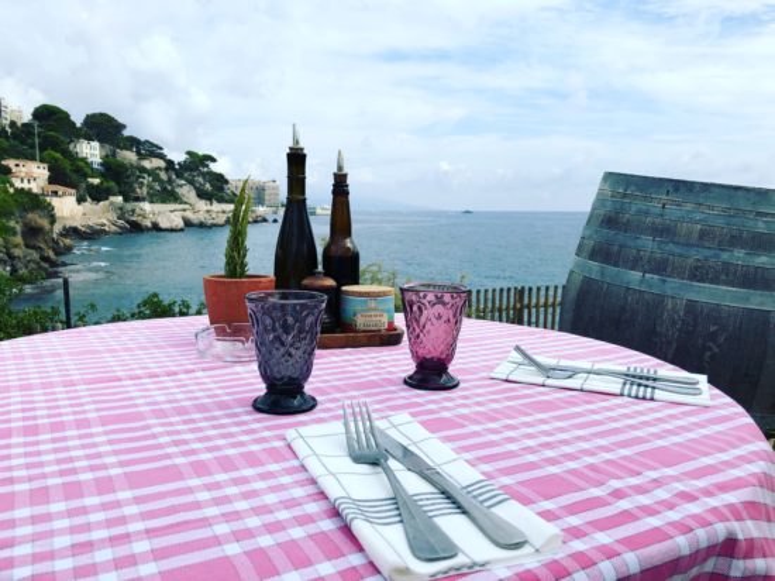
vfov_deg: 49.7
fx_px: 627
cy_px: 290
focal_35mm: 28
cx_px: 388
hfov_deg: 63.5
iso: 25
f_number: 1.8
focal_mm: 4
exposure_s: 1/3003
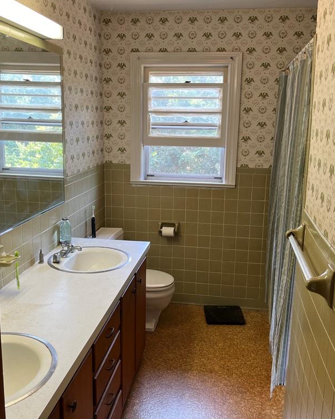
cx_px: 161
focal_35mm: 34
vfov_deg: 52.8
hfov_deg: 43.3
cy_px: 209
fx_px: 421
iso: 80
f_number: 1.6
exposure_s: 1/60
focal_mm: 5.1
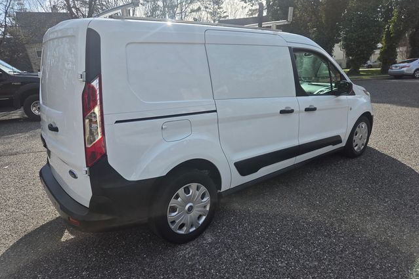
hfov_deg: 73.8
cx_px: 210
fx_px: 279
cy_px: 142
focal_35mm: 24
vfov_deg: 53.1
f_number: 1.8
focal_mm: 5.4
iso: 80
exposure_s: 1/2730
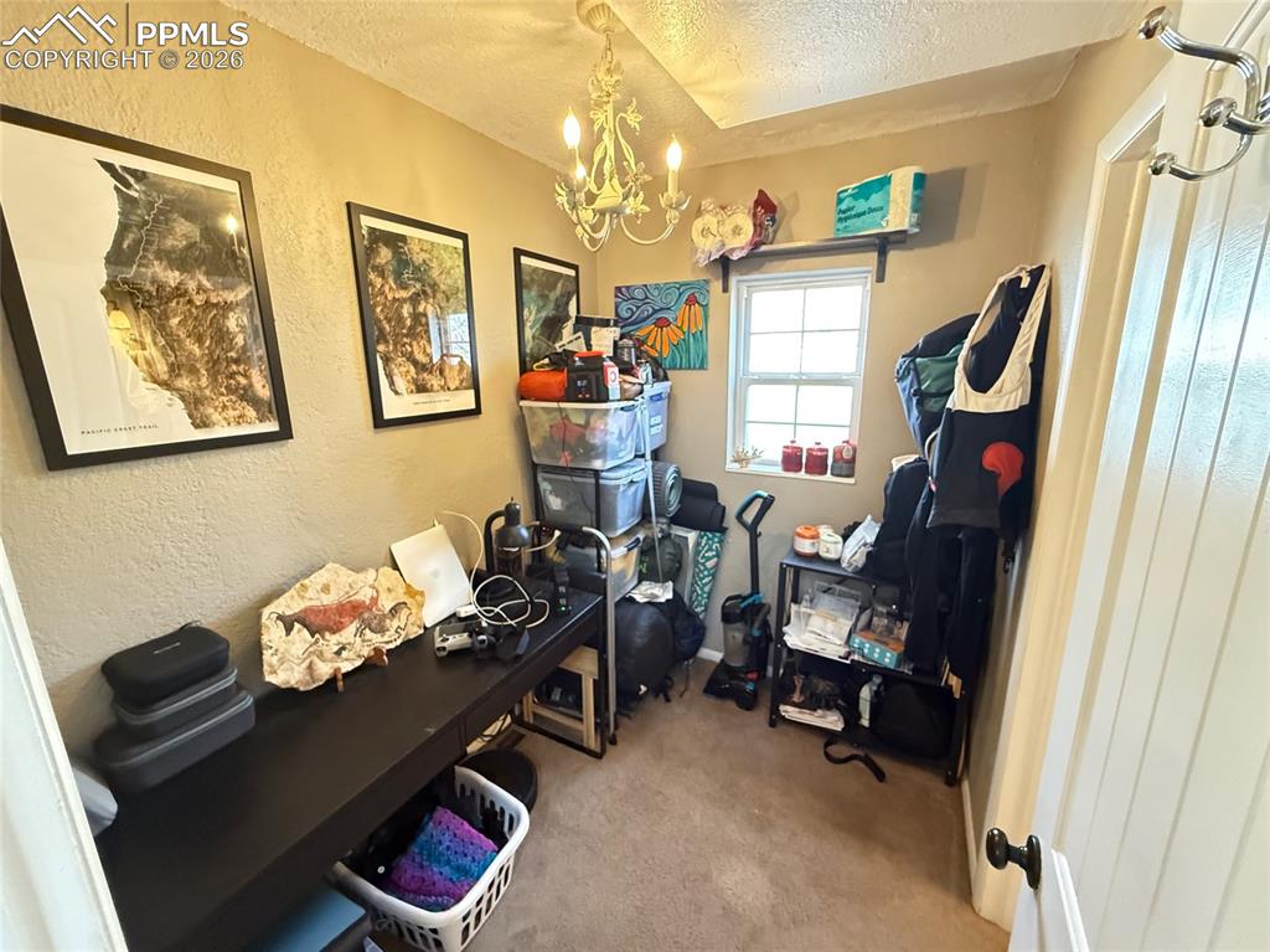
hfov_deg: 102.1
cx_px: 635
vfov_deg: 85.6
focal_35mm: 14
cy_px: 476
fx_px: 513
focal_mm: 2.22
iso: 800
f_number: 2.2
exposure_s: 1/60
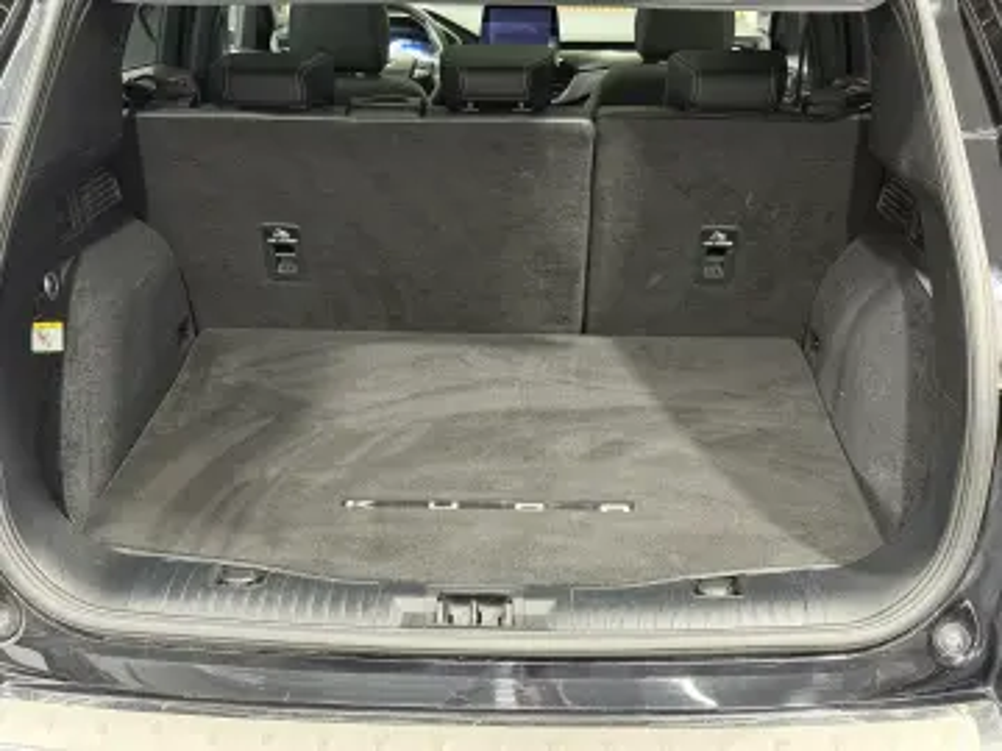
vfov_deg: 30.3
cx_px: 501
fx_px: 1389
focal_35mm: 48
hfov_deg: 39.7
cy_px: 376
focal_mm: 6.76
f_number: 1.78
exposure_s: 1/25
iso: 500
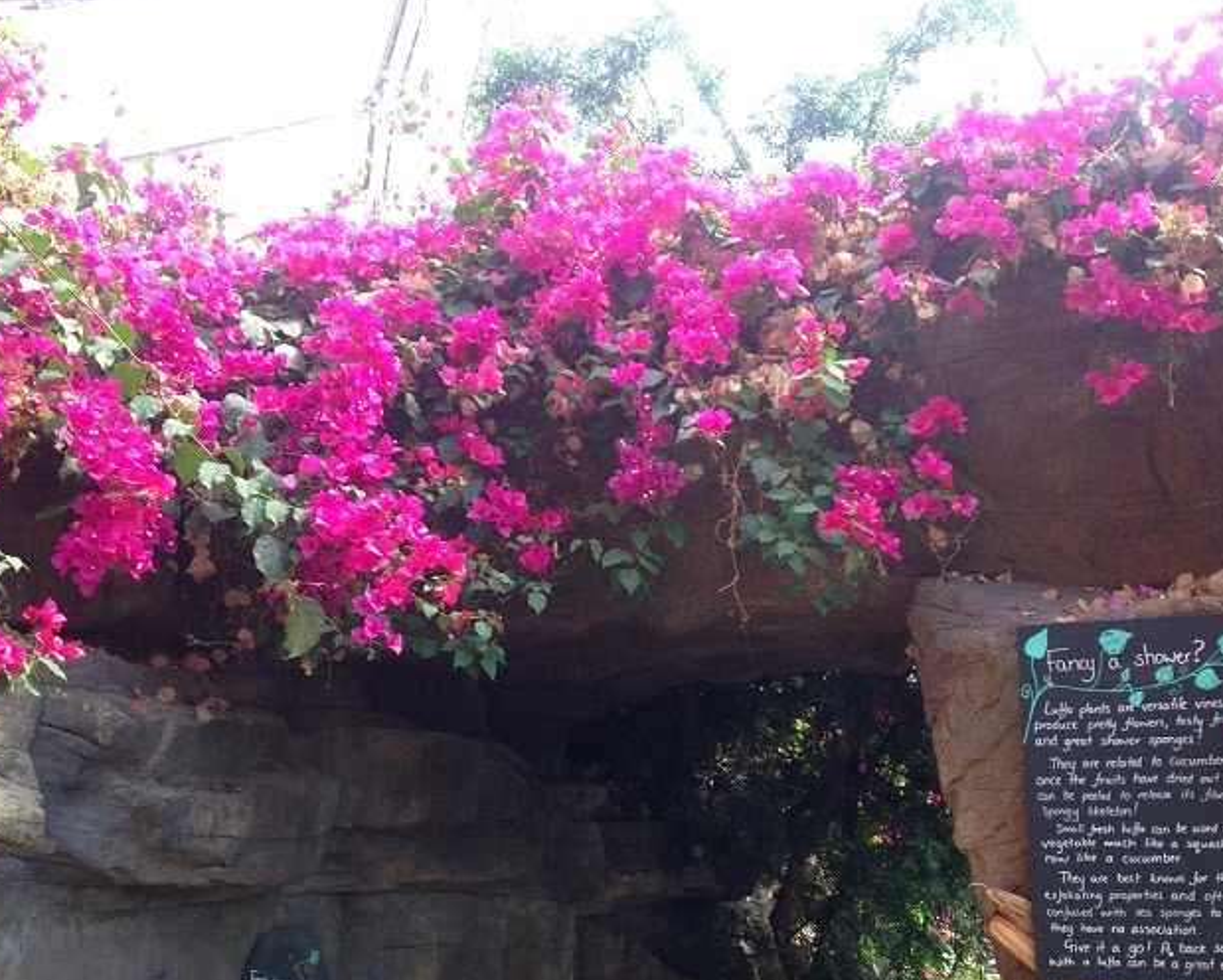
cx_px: 581
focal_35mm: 52
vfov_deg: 28.9
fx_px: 1883
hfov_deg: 36.0
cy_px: 694
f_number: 2.4
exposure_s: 1/120
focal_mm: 4.12
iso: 64
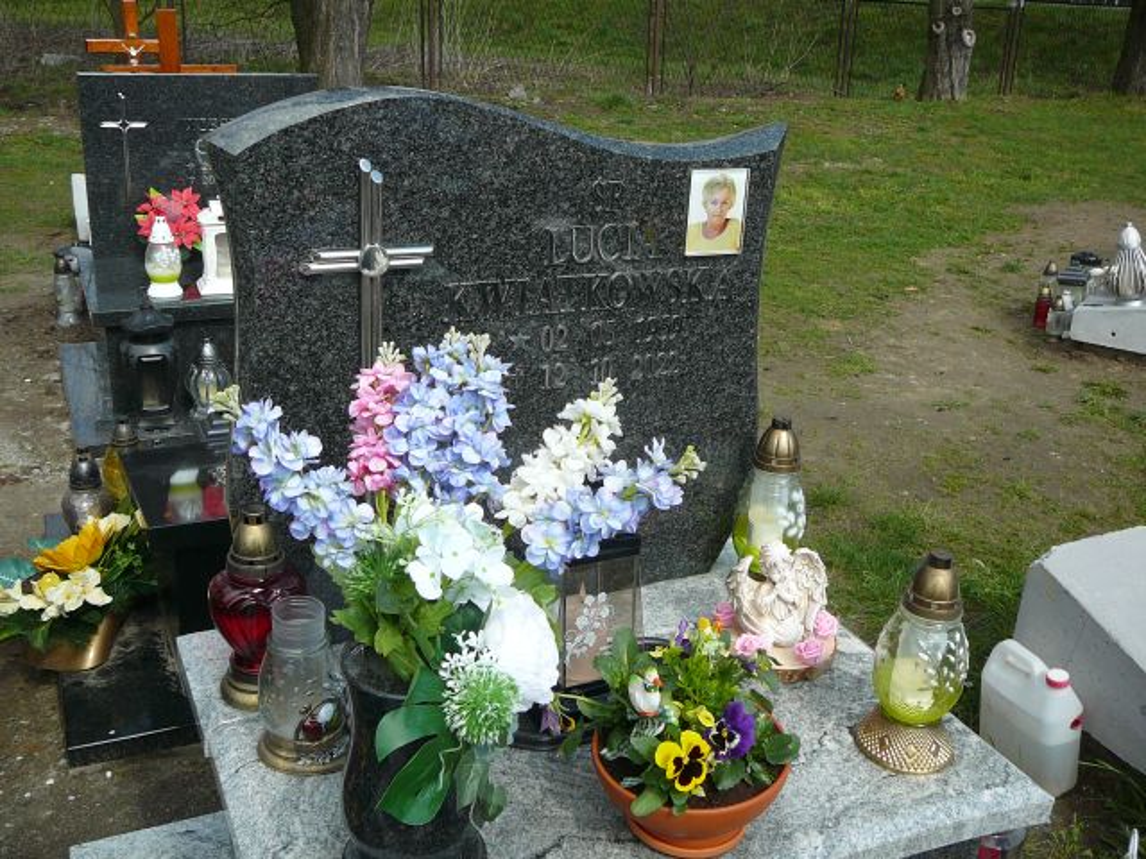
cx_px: 573
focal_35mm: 35
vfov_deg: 40.7
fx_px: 1159
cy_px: 430
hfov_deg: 52.6
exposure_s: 1/800
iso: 80
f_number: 2.8
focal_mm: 5.2
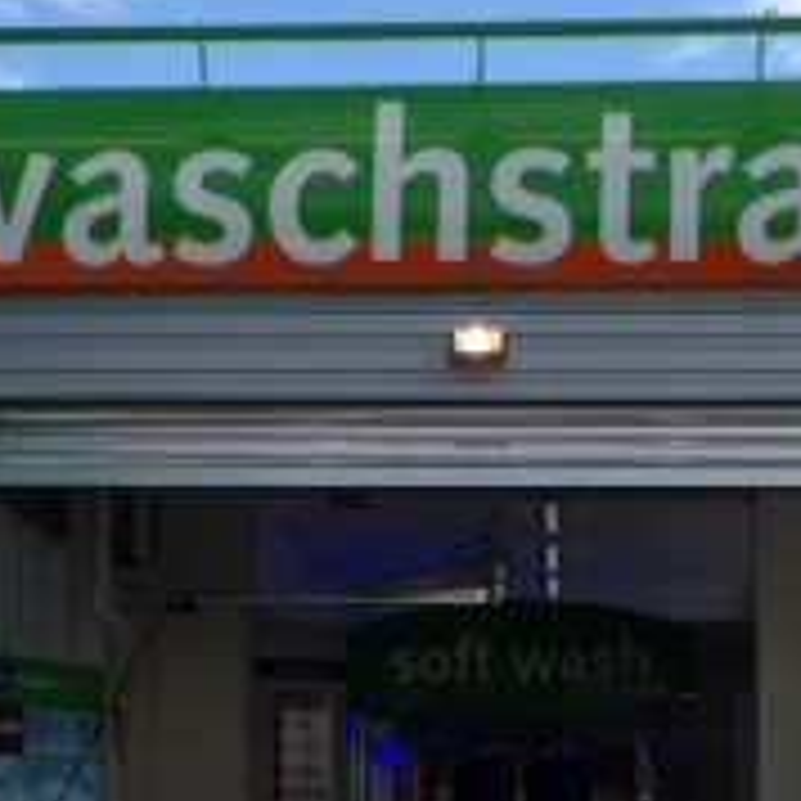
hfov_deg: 16.5
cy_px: 549
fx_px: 2749
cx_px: 274
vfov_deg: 16.5
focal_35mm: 105
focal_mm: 4.12
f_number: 2.4
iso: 50
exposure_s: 1/1550
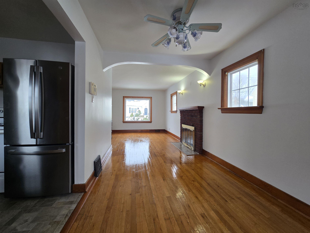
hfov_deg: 106.2
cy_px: 116
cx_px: 155
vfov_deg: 89.9
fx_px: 116
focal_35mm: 13
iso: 80
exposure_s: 1/60
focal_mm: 2.2
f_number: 2.2
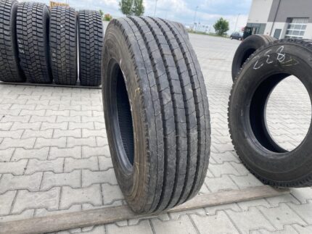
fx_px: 234
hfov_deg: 67.3
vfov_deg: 53.1
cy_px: 117
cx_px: 156
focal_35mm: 26
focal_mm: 4.25
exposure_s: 1/772
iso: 32
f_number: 1.8
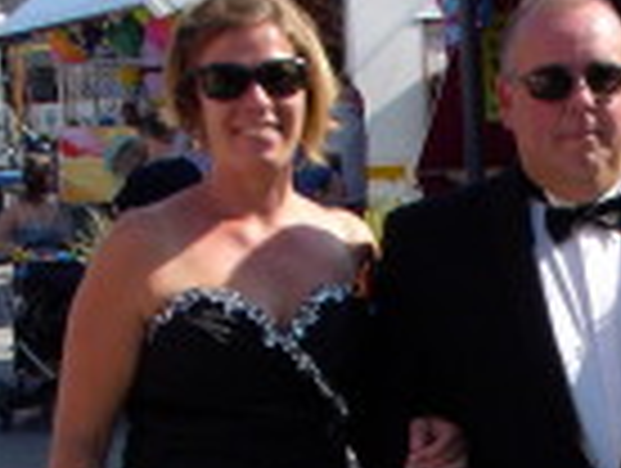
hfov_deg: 11.4
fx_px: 3055
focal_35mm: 170
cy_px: 621
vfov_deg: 8.6
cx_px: 688
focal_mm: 7.5
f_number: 5
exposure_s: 1/210
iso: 70
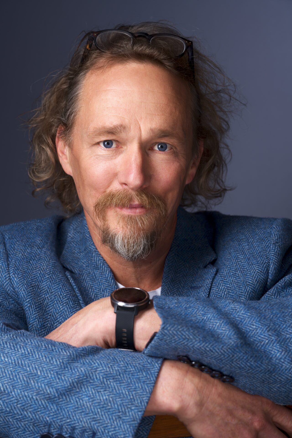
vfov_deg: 23.9
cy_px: 219
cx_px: 146
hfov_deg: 16.1
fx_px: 1034
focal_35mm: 85
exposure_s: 1/250
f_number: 5
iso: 50
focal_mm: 85
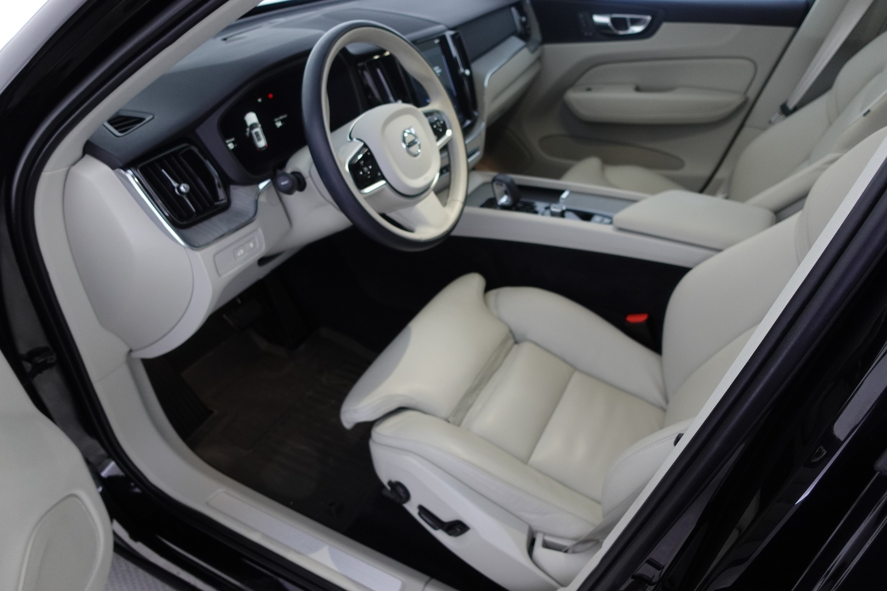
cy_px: 296
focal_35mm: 24
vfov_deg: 53.1
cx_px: 444
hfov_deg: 73.7
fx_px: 591
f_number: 1.8
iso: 500
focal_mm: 9.4
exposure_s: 1/30
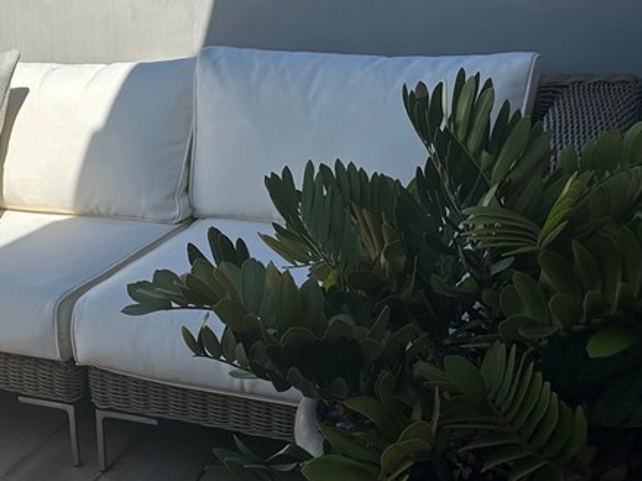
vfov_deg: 25.9
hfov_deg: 32.1
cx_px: 23
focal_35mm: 56
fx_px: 1038
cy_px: 333
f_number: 1.78
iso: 80
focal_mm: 6.86
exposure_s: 1/7576
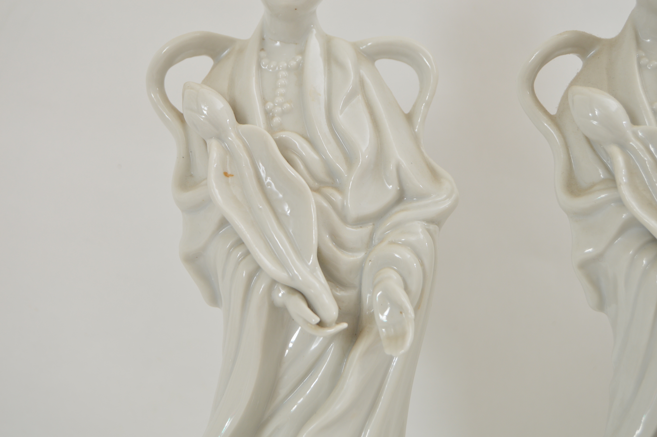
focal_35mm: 82
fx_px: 1504
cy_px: 218
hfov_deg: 24.6
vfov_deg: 16.5
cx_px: 328
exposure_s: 1/125
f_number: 5.6
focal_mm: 55
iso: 200
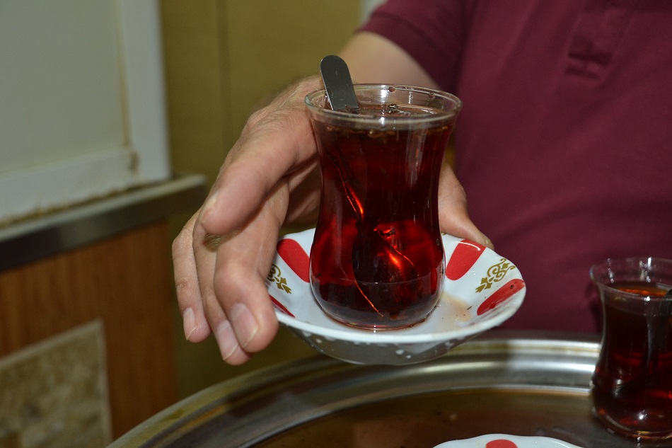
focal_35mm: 48
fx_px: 896
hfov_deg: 41.1
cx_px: 336
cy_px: 224
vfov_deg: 28.1
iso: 560
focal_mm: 32
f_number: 4.2
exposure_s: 1/60
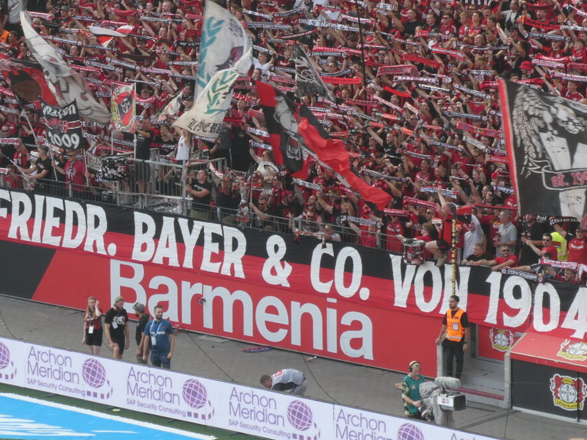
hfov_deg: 8.1
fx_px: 4121
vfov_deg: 6.1
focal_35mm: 243
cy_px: 91
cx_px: 165
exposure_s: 1/80
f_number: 5.3
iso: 100
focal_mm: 24.2
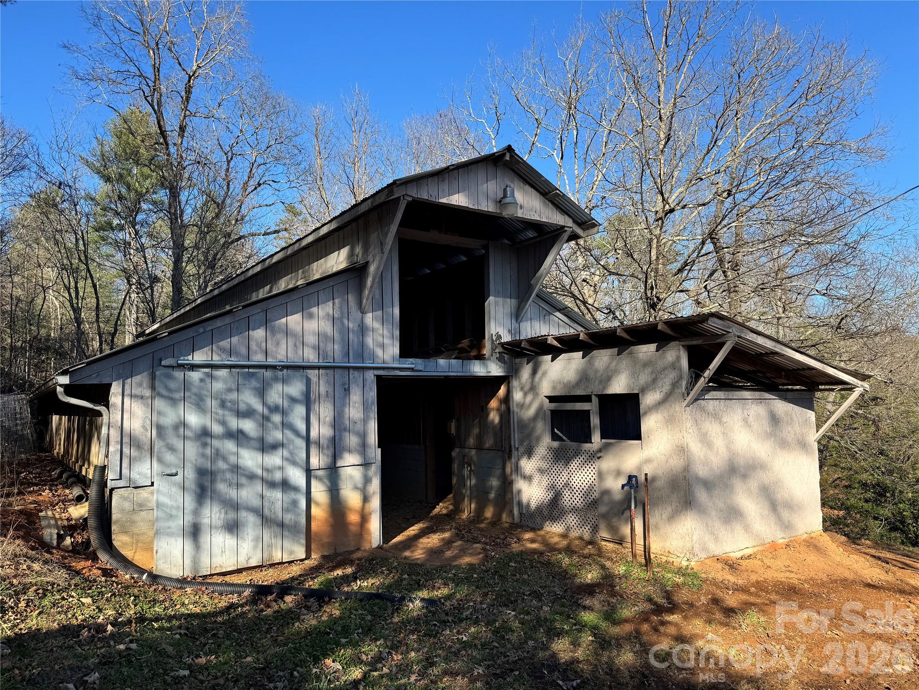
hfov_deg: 71.6
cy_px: 345
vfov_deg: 56.8
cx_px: 460
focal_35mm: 24
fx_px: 637
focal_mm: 6.76
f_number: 1.78
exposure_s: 1/1980
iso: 80
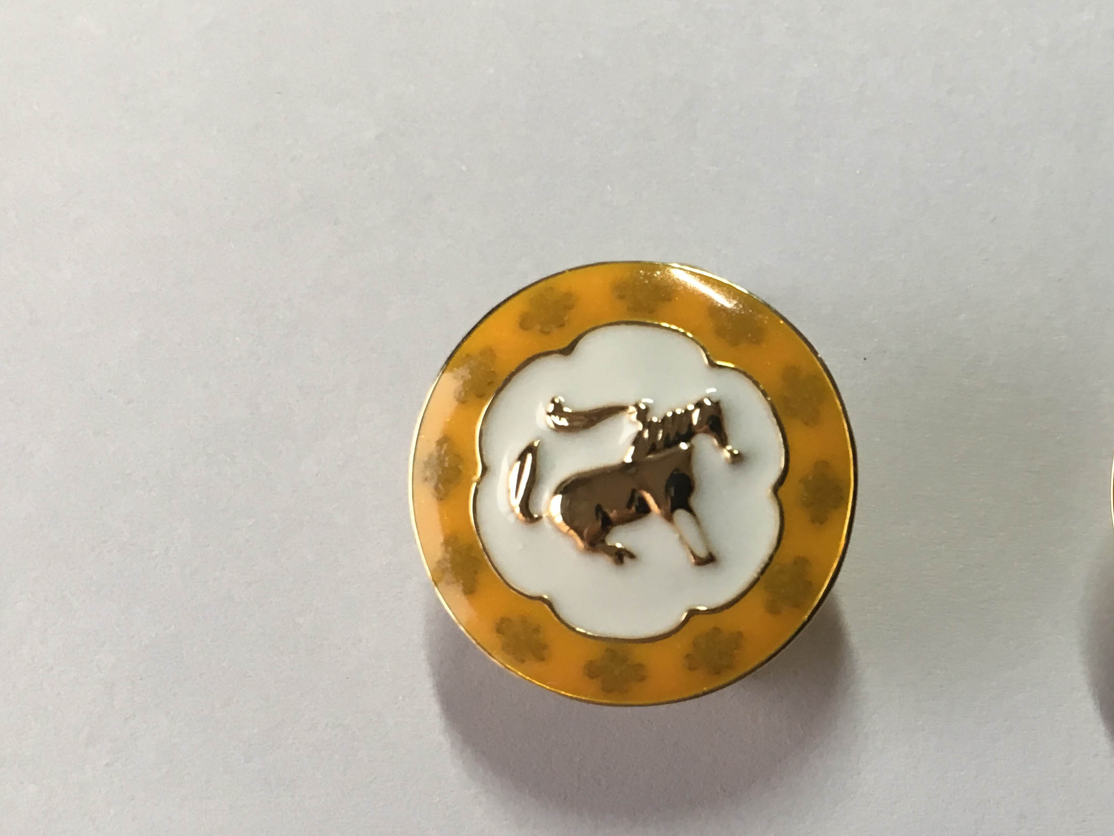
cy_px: 435
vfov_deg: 26.6
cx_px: 944
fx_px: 1770
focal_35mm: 55
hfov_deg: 33.6
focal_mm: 4.15
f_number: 2.2
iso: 40
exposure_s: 1/33
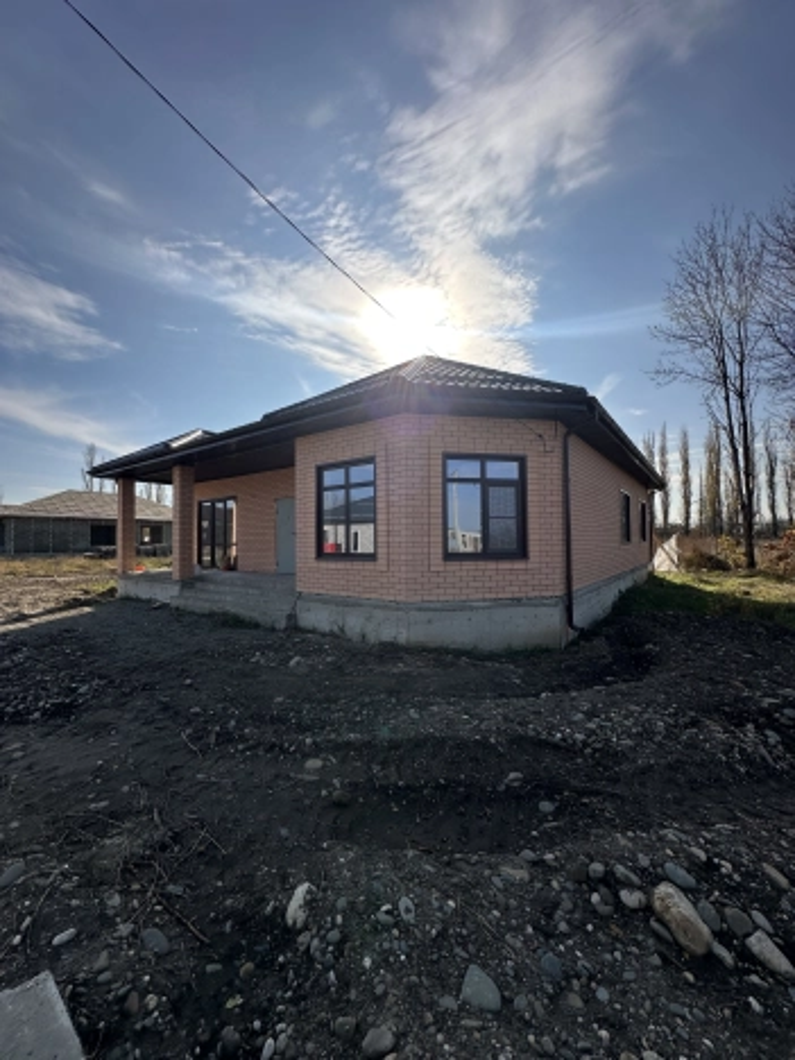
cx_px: 398
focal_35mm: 14
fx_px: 429
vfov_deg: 102.1
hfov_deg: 85.7
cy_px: 530
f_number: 2.2
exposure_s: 1/3205
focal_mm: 2.22
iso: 50
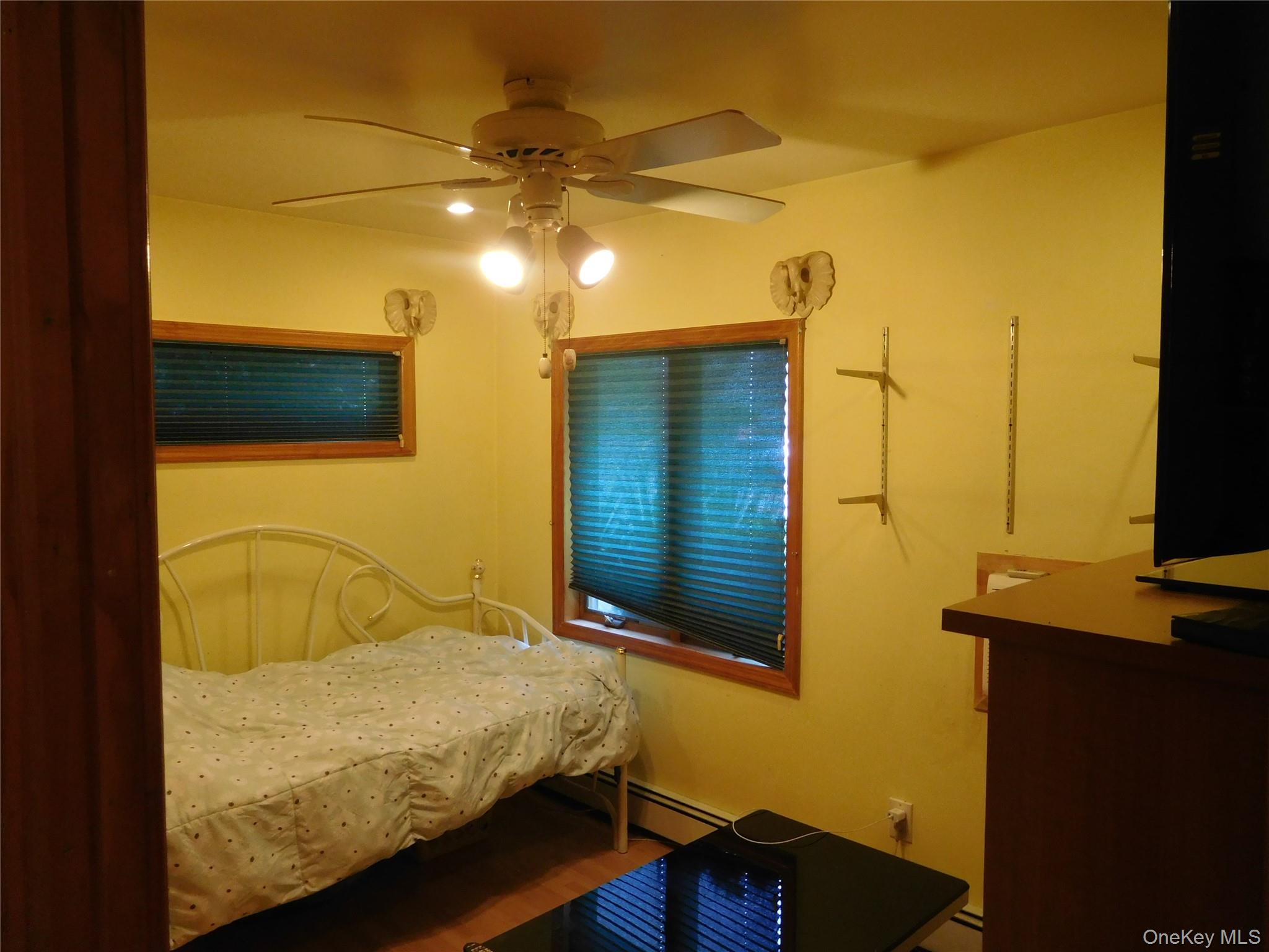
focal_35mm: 25
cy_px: 476
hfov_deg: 69.4
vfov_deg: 54.9
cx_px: 634
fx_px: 916
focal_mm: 4.5
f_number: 3.4
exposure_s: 1/30
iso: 320
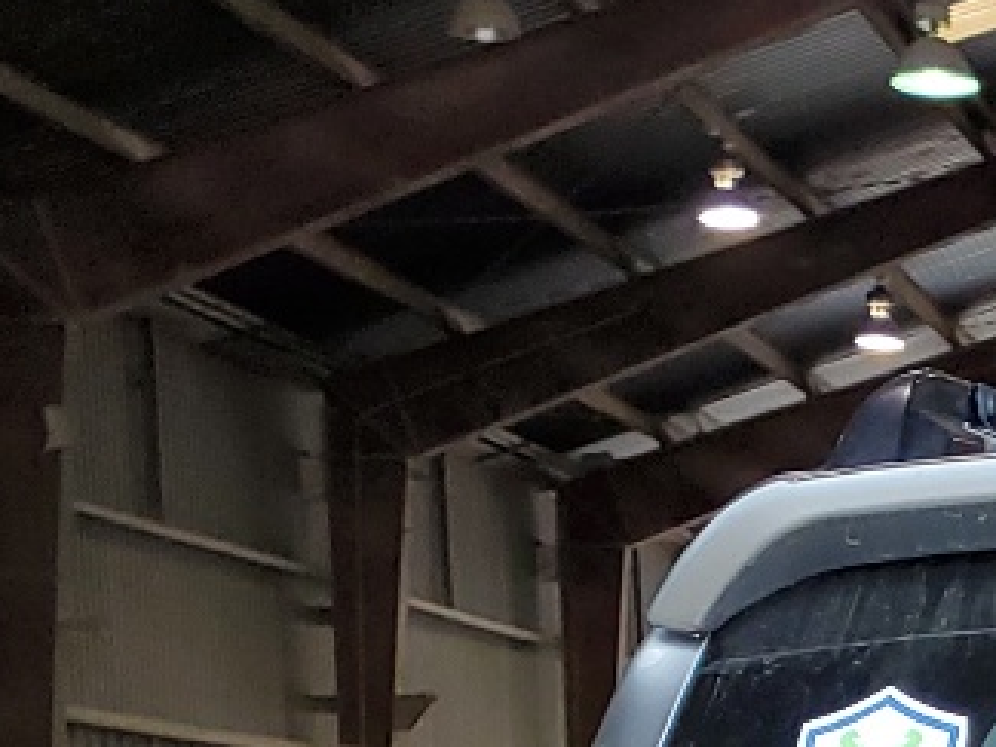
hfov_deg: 14.0
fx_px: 3684
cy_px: 1653
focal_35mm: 128
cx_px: 1686
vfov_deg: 10.4
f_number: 1.5
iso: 58
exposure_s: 1/120
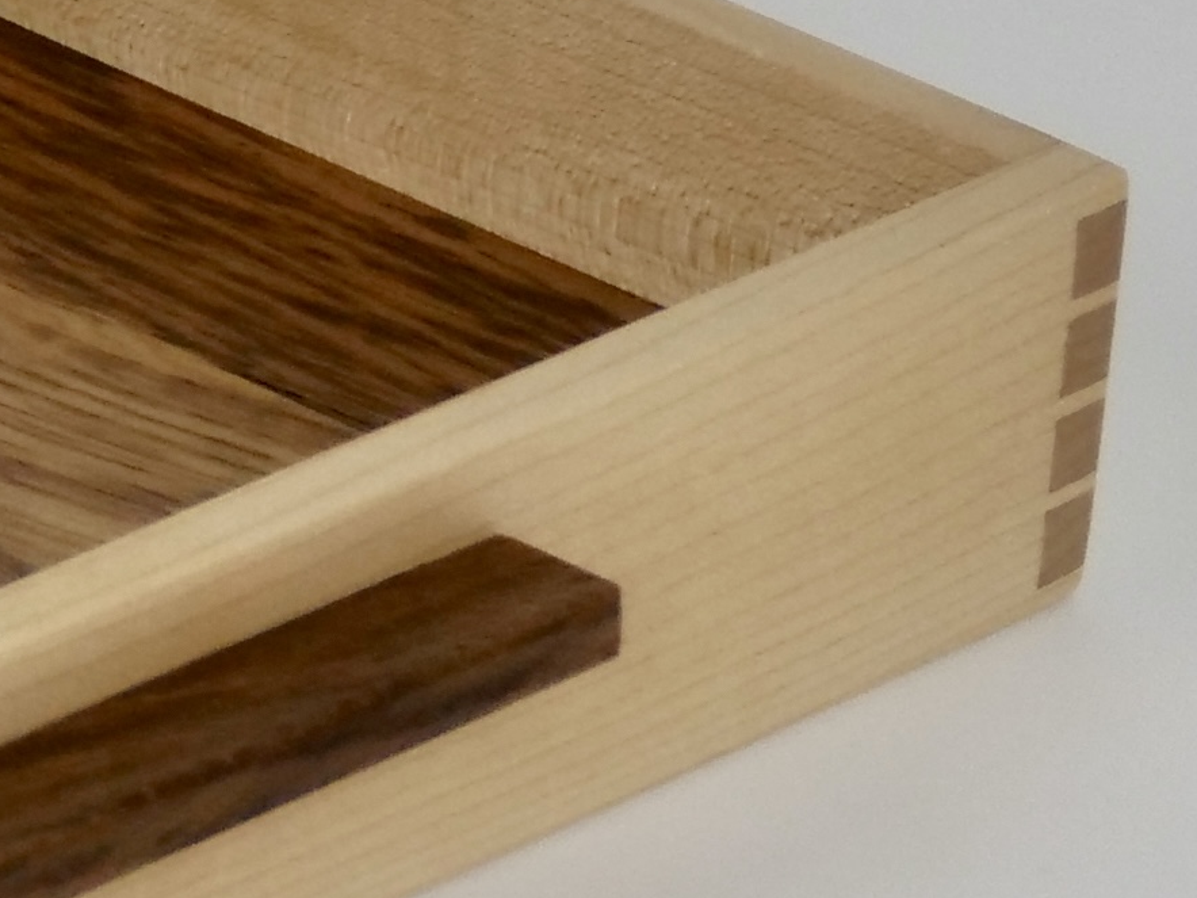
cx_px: -1489
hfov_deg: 5.0
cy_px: 188
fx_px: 13382
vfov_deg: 3.8
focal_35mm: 387
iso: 400
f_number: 5.6
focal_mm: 33
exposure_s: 1/80
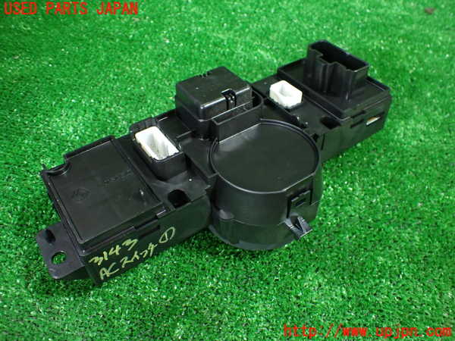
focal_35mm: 30
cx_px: 228
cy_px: 170
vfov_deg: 46.8
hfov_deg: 60.0
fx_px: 394
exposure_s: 1/80
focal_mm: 5.4
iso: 800
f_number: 2.3
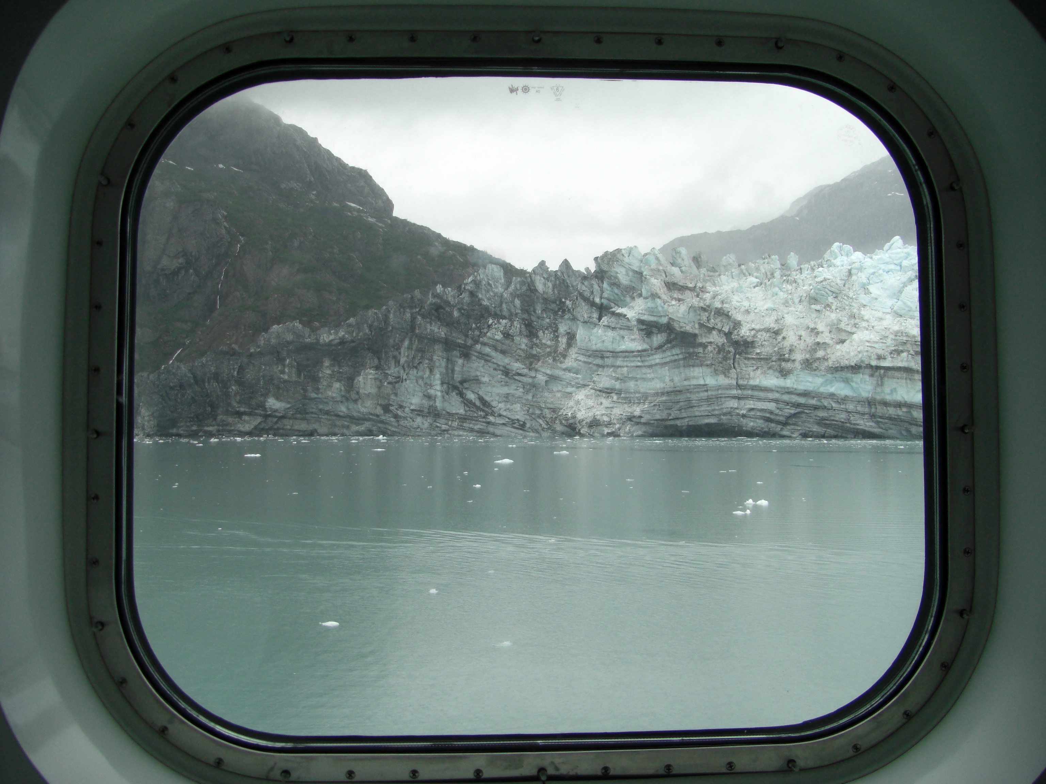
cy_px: 392
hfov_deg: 49.0
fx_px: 1148
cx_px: 523
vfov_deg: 37.7
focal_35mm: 38
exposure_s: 1/100
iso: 64
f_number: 3.4
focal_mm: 6.3
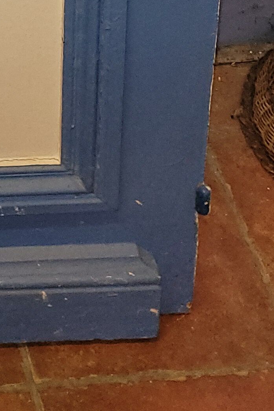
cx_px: -310
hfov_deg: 11.6
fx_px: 1187
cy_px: -347
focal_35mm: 104
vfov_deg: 16.3
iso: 125
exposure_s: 1/50
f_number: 1.8
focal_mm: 5.4
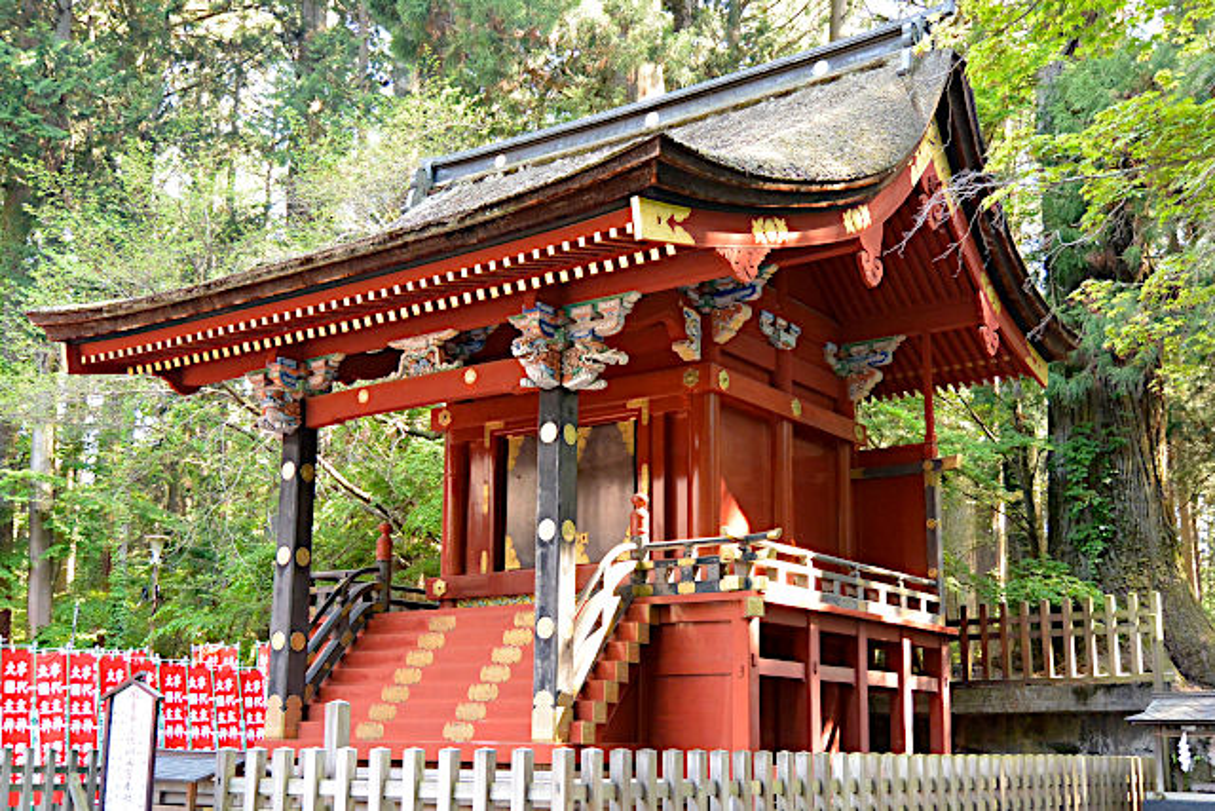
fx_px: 1384
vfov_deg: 32.6
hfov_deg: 47.4
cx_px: 608
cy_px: 406
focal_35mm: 41
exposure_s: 1/60
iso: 800
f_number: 4.5
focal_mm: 15.2
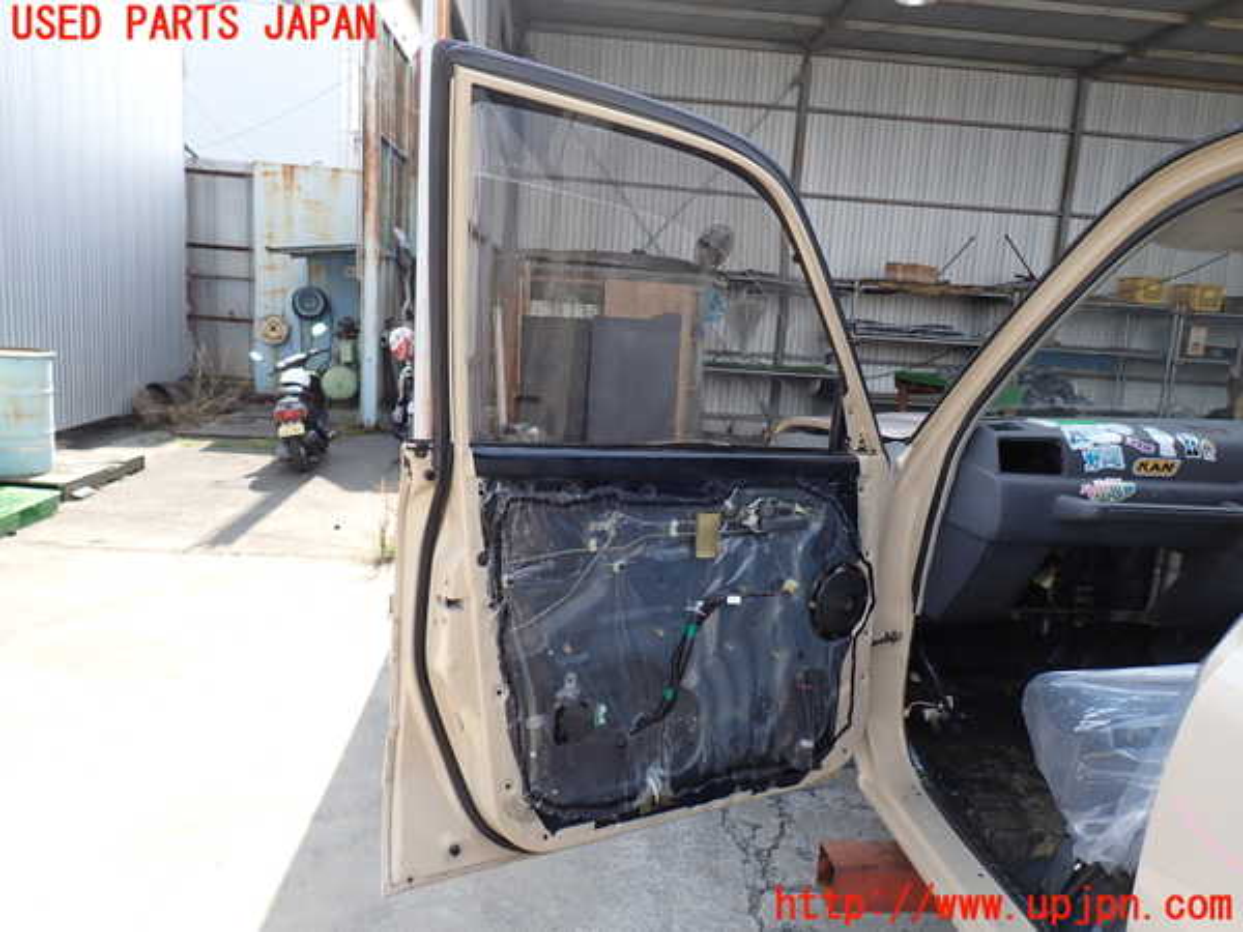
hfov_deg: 69.4
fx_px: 898
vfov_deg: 54.9
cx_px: 622
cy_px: 466
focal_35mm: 25
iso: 100
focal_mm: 4.5
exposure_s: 1/320
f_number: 2.8
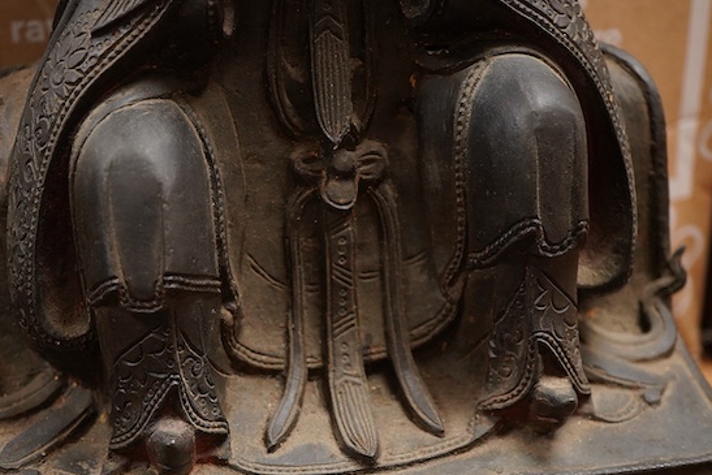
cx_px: 299
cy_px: 381
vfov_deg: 18.3
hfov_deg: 27.3
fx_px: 1464
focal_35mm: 74
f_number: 5.6
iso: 1250
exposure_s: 1/125
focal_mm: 30
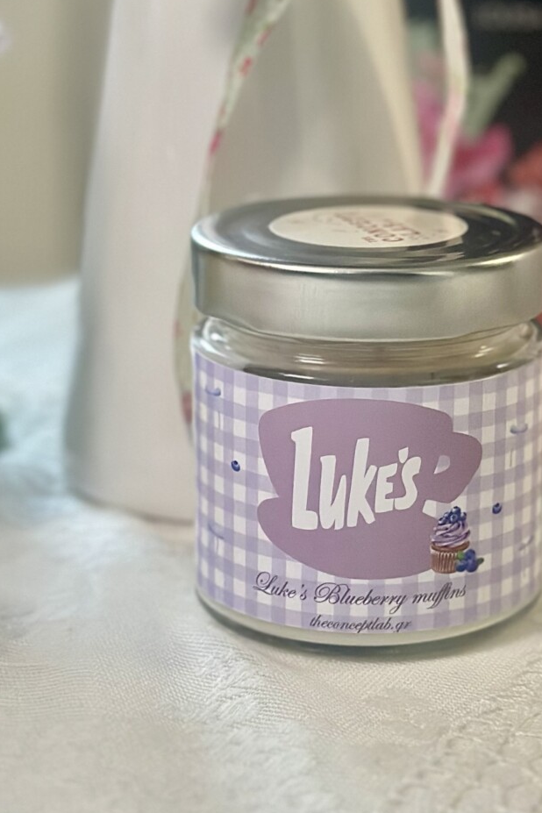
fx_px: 1581
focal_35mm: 70
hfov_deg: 19.3
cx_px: 419
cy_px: 249
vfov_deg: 28.6
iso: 640
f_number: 1.78
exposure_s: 1/33
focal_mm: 6.86
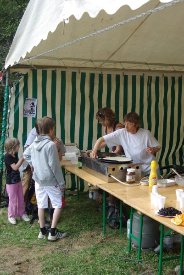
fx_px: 390
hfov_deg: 26.5
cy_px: 138
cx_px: 92
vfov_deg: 38.9
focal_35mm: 51
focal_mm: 34
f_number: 4.5
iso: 100
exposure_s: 1/90
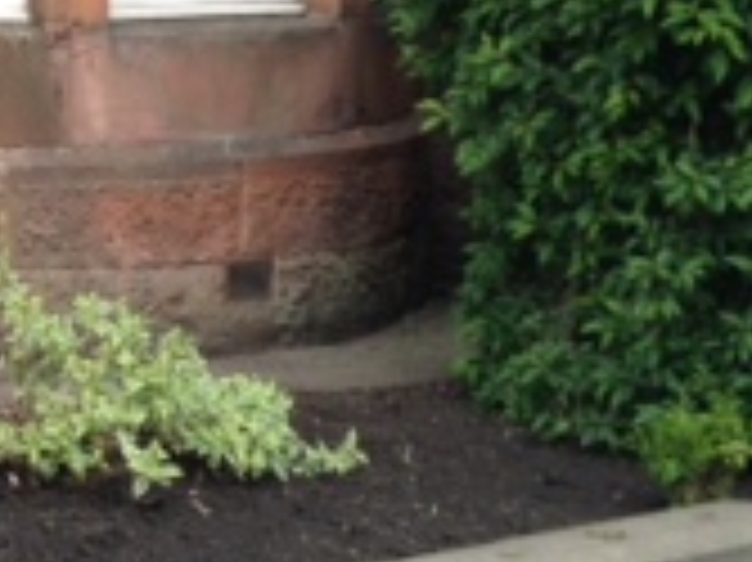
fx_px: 2909
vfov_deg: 11.0
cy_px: 63
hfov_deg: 13.8
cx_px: -369
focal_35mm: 134
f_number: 2.4
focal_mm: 4.28
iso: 64
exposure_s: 1/229
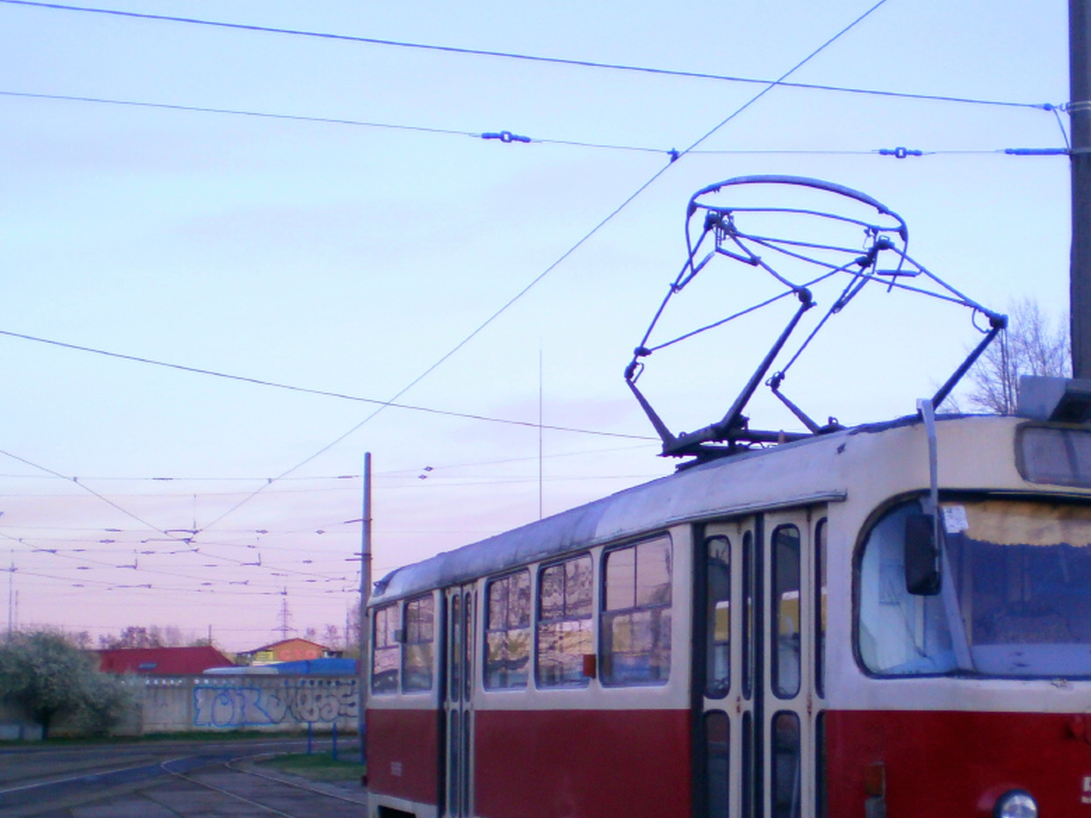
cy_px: 619
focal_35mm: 60
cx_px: 705
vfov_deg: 24.1
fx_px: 1891
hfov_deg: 32.0
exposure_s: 1/50
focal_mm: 6.3
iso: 100
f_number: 3.1
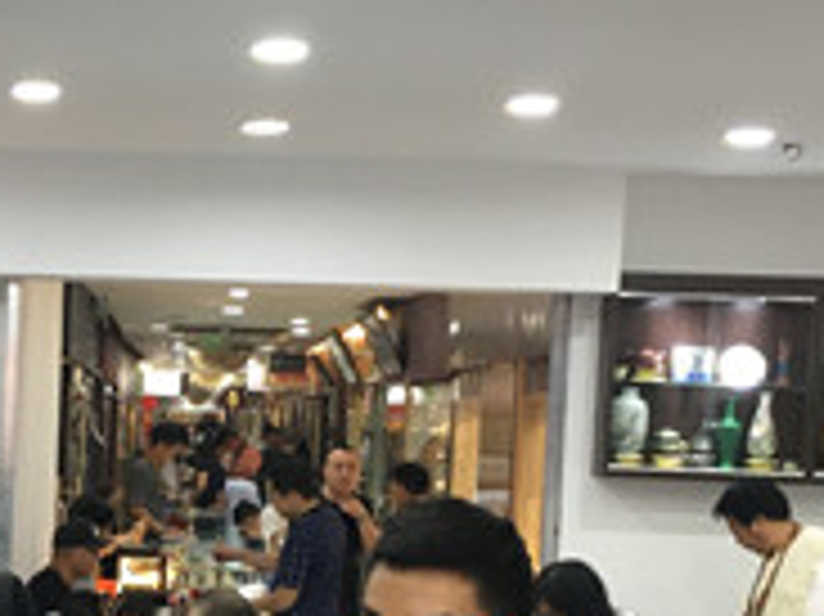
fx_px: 2260
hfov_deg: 20.0
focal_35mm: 95
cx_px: -9
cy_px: 576
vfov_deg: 15.3
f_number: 2.2
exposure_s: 1/33
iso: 80
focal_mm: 4.15
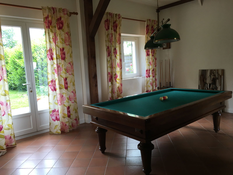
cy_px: 88
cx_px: 116
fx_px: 195
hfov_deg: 61.7
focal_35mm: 29
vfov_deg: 48.2
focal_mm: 4.15
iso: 25
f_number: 2.2
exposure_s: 1/33
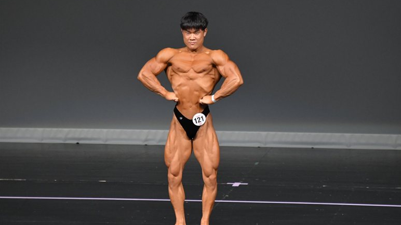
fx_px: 4189
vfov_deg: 3.1
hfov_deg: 5.5
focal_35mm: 394
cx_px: 201
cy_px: 102
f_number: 5.6
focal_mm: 250
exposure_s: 1/400
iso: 4000
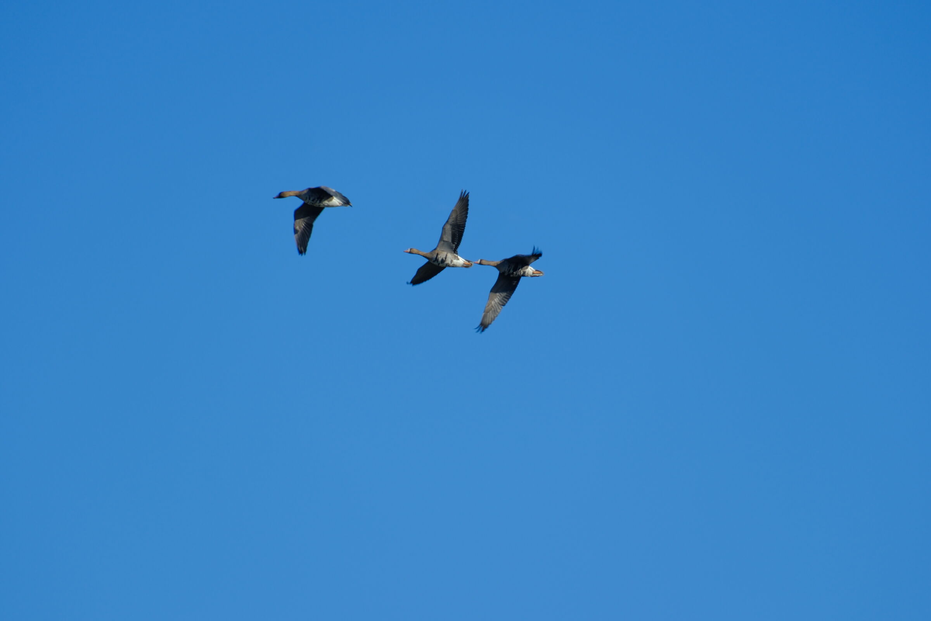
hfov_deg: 4.6
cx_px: 466
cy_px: 310
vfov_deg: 3.1
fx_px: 11637
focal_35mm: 450
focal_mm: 300
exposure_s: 1/250
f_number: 8
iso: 125
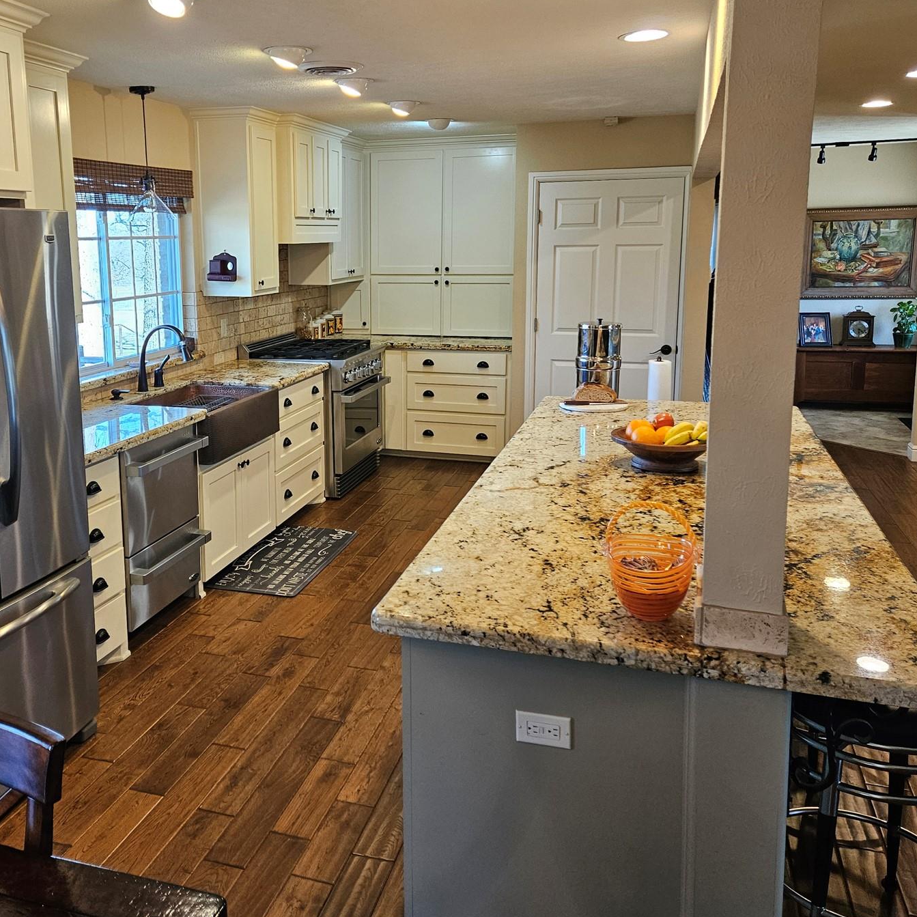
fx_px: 929
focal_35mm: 31
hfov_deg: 52.1
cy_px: 399
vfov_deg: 52.4
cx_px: 359
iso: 200
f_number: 1.8
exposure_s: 1/120
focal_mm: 5.4
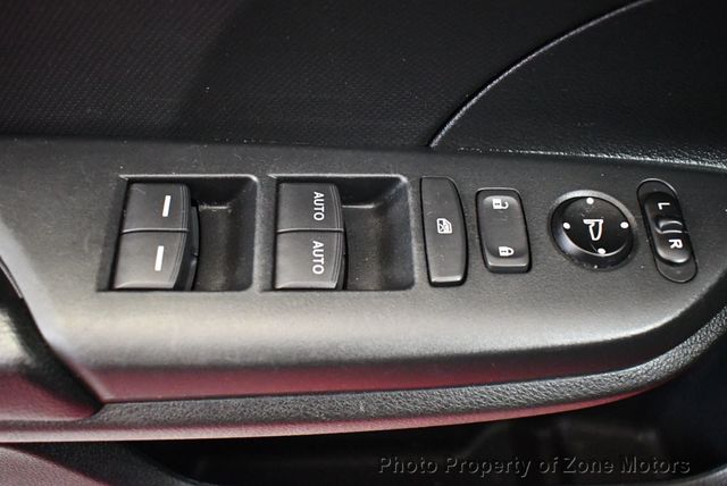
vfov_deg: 36.9
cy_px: 243
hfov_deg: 53.1
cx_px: 364
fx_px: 728
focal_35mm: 36
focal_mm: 18
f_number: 3.5
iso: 8000
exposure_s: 1/60
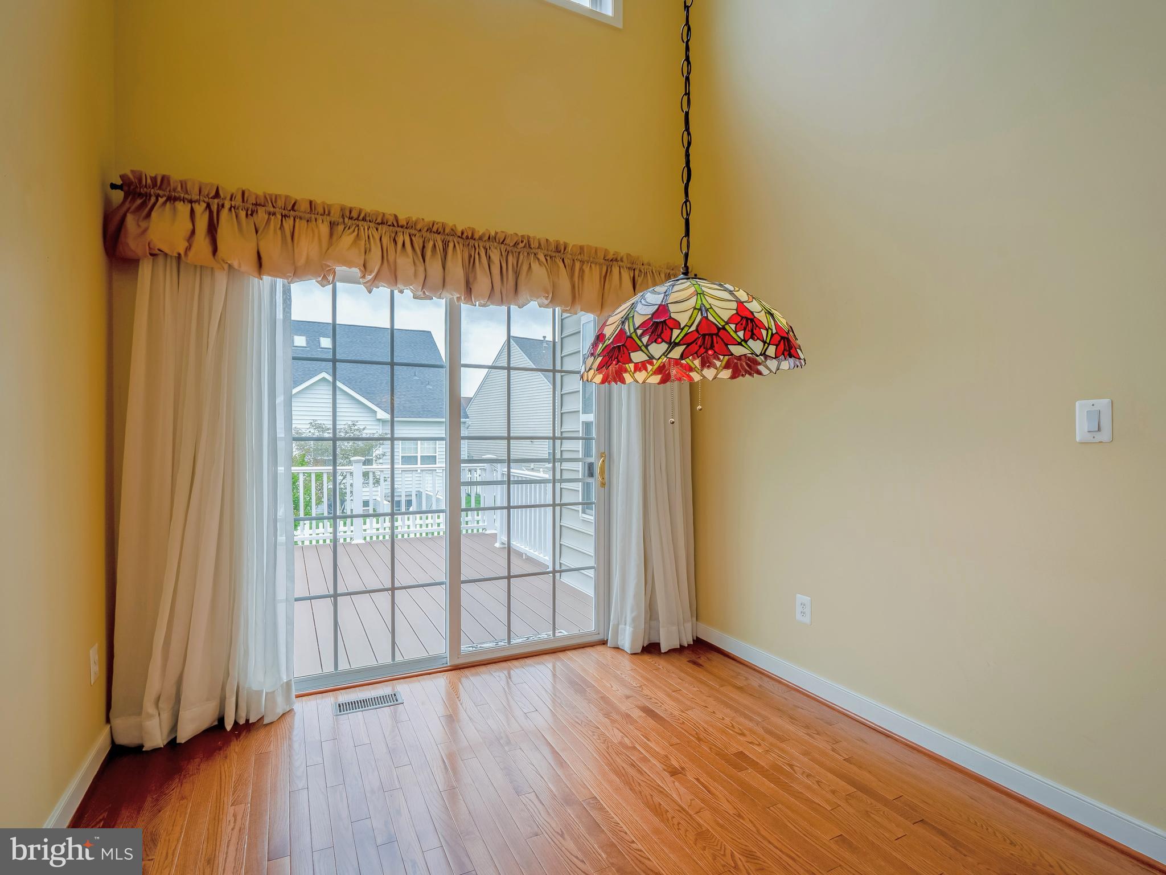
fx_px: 539
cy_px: 438
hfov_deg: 94.5
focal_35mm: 16
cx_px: 583
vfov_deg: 78.1
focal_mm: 8
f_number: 6.3
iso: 100
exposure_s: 1/160
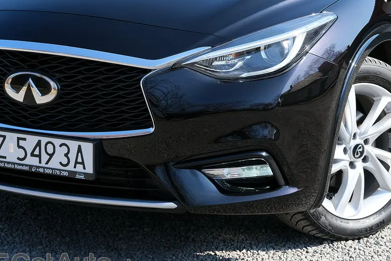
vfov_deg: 12.4
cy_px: 98
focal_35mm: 110
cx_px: 259
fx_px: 1195
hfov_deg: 18.5
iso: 320
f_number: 5.6
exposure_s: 1/350
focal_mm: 50.5
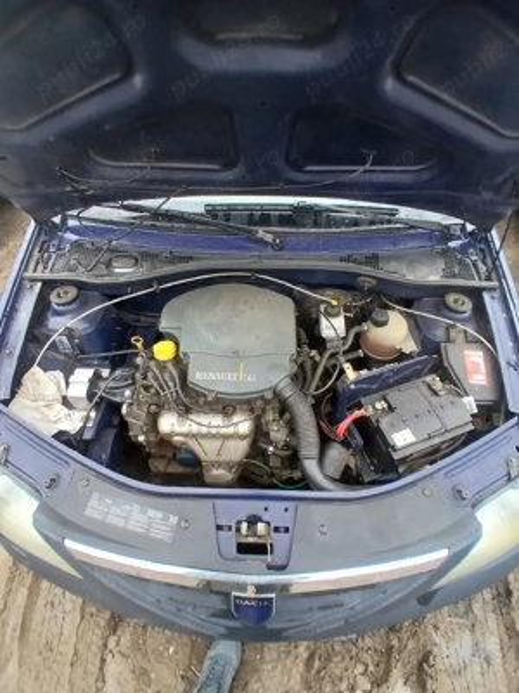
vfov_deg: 91.0
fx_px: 340
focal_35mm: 17
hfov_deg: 74.7
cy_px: 346
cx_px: 260
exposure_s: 1/50
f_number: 2.2
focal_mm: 1.4
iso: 64
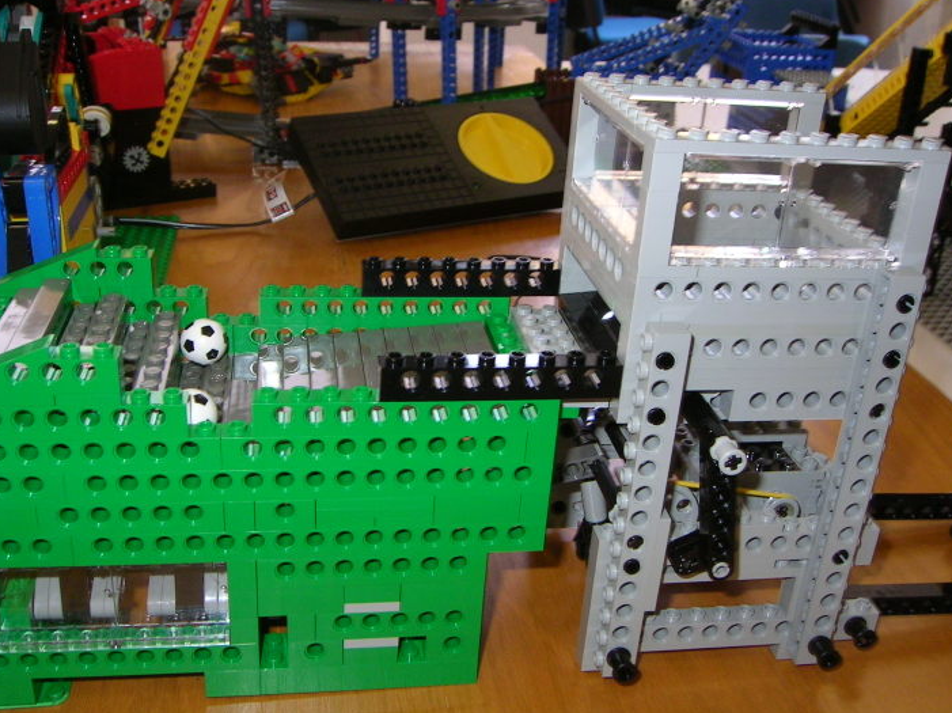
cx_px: 482
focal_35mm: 37
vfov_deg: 38.6
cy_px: 357
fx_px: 1017
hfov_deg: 50.2
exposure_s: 1/30
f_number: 4.8
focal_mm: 5.6
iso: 100
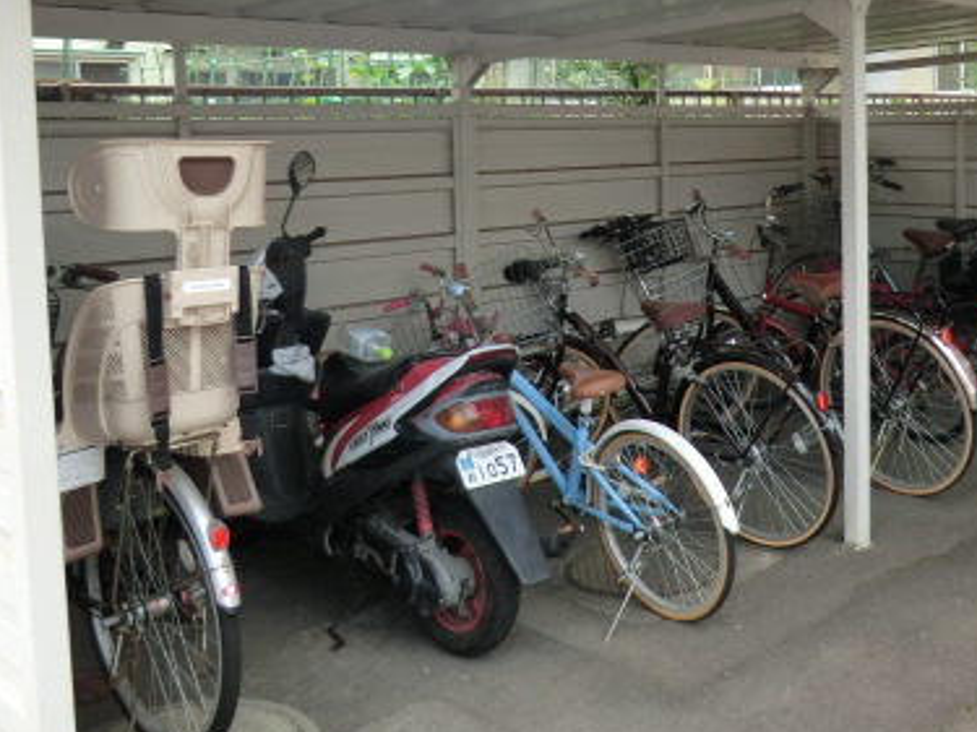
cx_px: 724
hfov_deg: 44.4
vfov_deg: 34.7
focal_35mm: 41
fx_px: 1157
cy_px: 224
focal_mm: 4.3
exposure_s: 1/160
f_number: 3.2
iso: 80
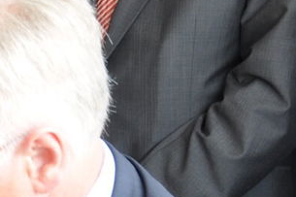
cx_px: -233
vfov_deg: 7.9
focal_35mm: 173
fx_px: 1422
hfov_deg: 11.1
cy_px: 175
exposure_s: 1/40
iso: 200
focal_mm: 22
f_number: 6.3
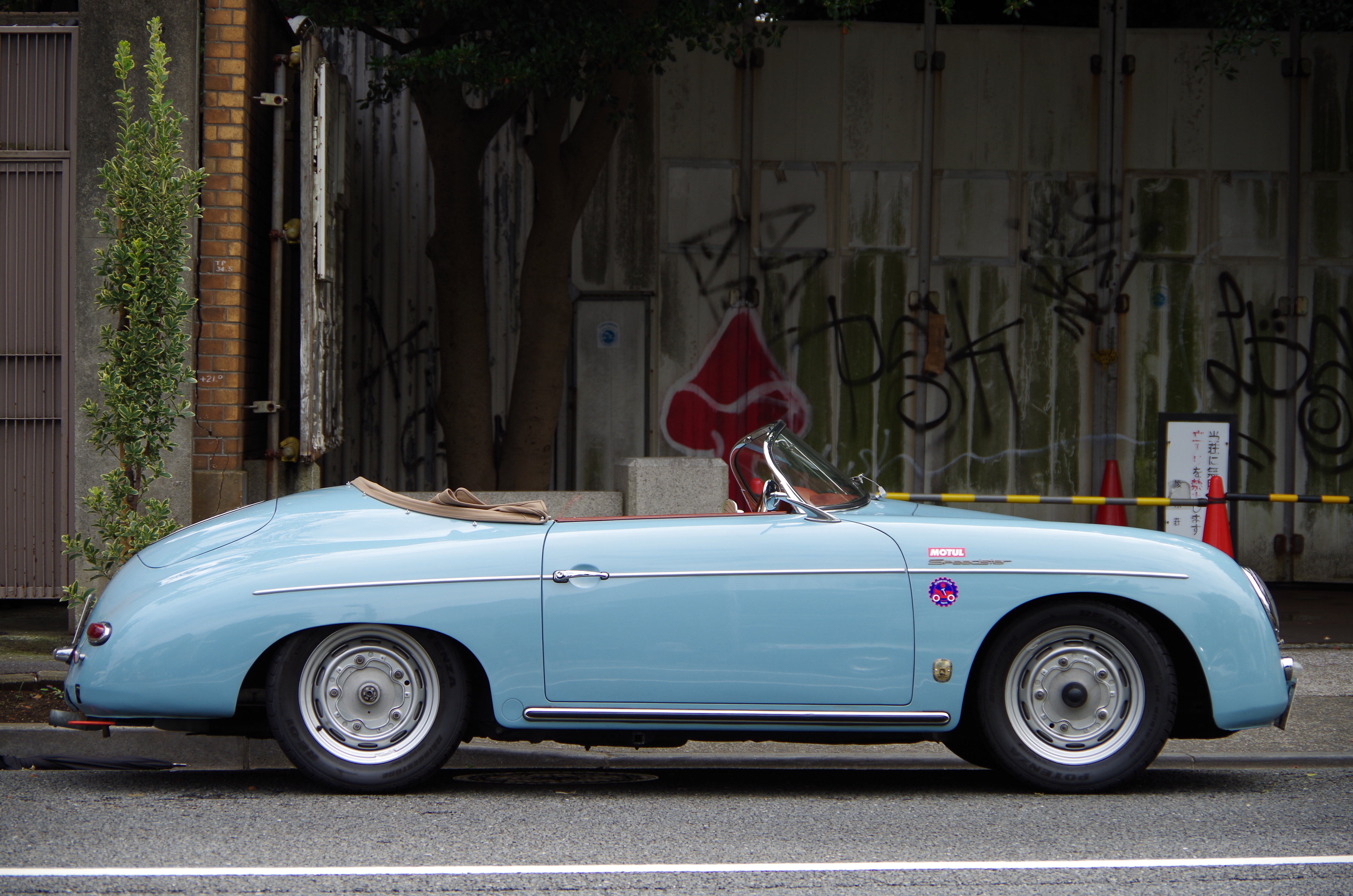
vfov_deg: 11.7
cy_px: 448
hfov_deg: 17.5
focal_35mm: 117
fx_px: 4388
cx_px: 676
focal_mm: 78
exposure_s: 1/200
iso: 100
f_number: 5.6
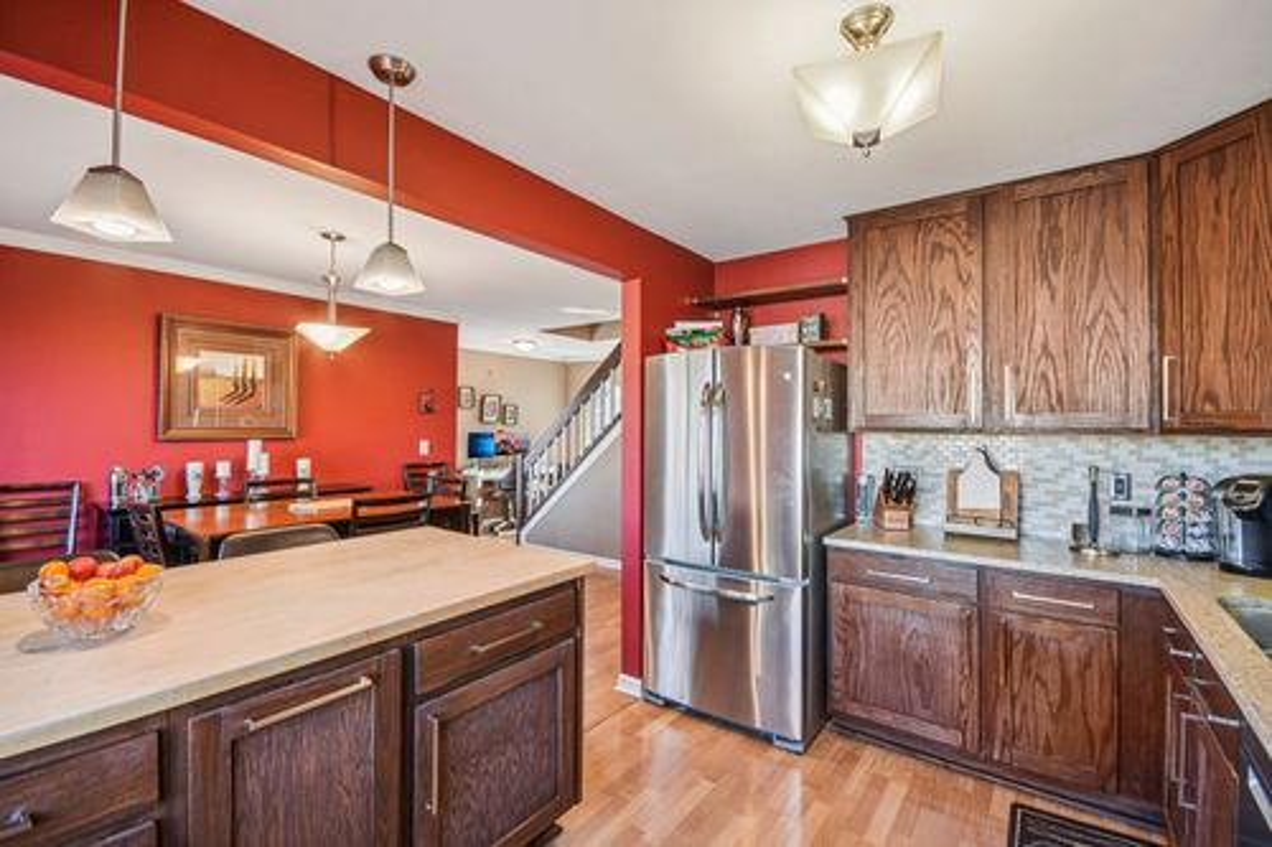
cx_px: 636
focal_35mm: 15
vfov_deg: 77.3
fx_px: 530
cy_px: 424
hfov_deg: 100.4
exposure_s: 1/13
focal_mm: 10
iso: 400
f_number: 8
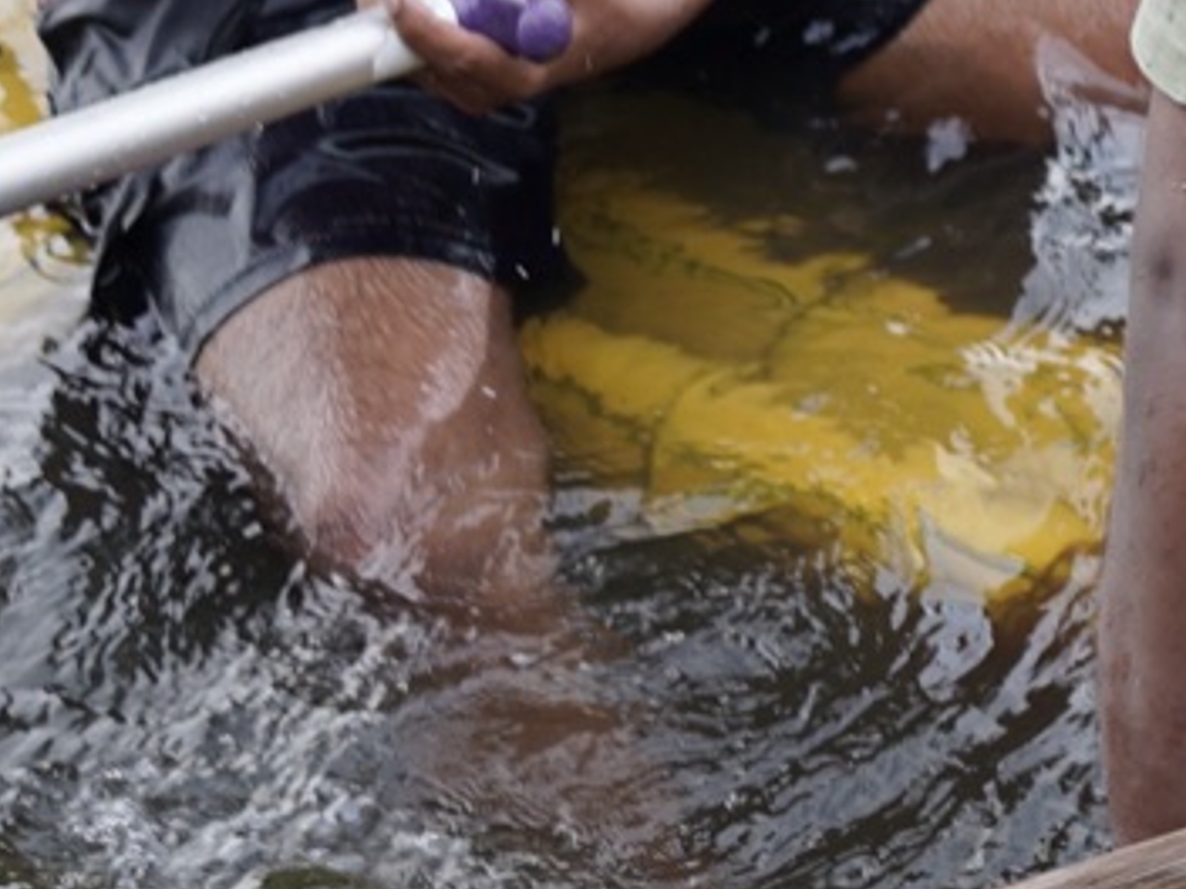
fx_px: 6544
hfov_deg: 9.4
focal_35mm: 191
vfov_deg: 7.6
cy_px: -439
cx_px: 2652
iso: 160
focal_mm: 35
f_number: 2.5
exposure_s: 1/125
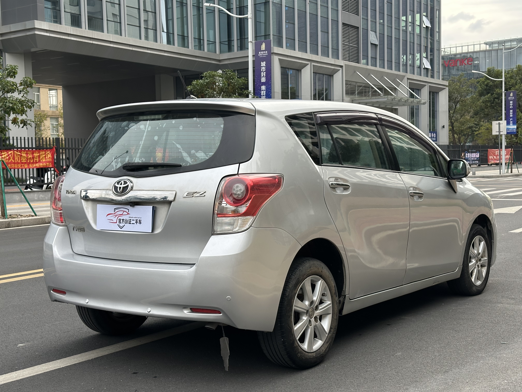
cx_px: 261
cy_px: 196
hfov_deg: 39.7
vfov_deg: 30.3
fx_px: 724
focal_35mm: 48
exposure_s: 1/919
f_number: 1.78
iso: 64
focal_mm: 6.86
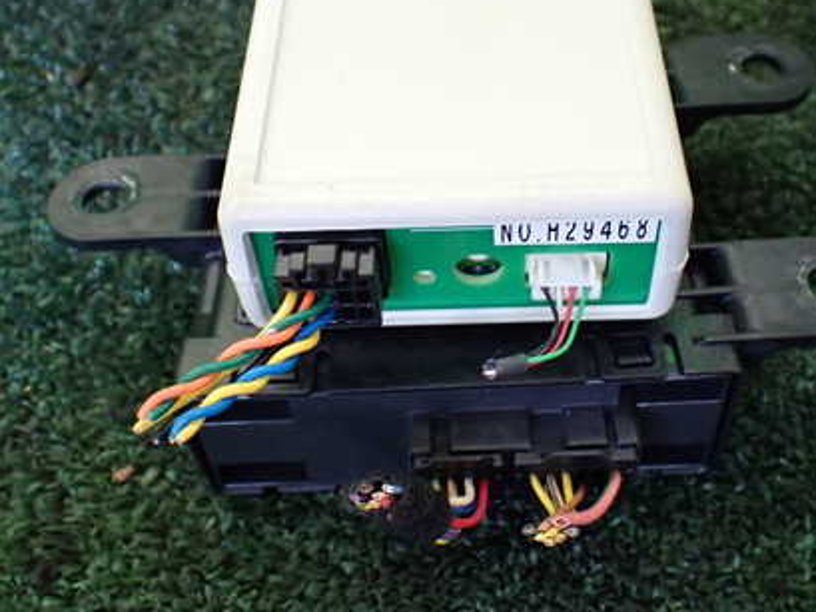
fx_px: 1038
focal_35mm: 44
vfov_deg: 32.7
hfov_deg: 42.8
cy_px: 231
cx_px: 469
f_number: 2.3
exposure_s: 1/125
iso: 400
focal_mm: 5.4
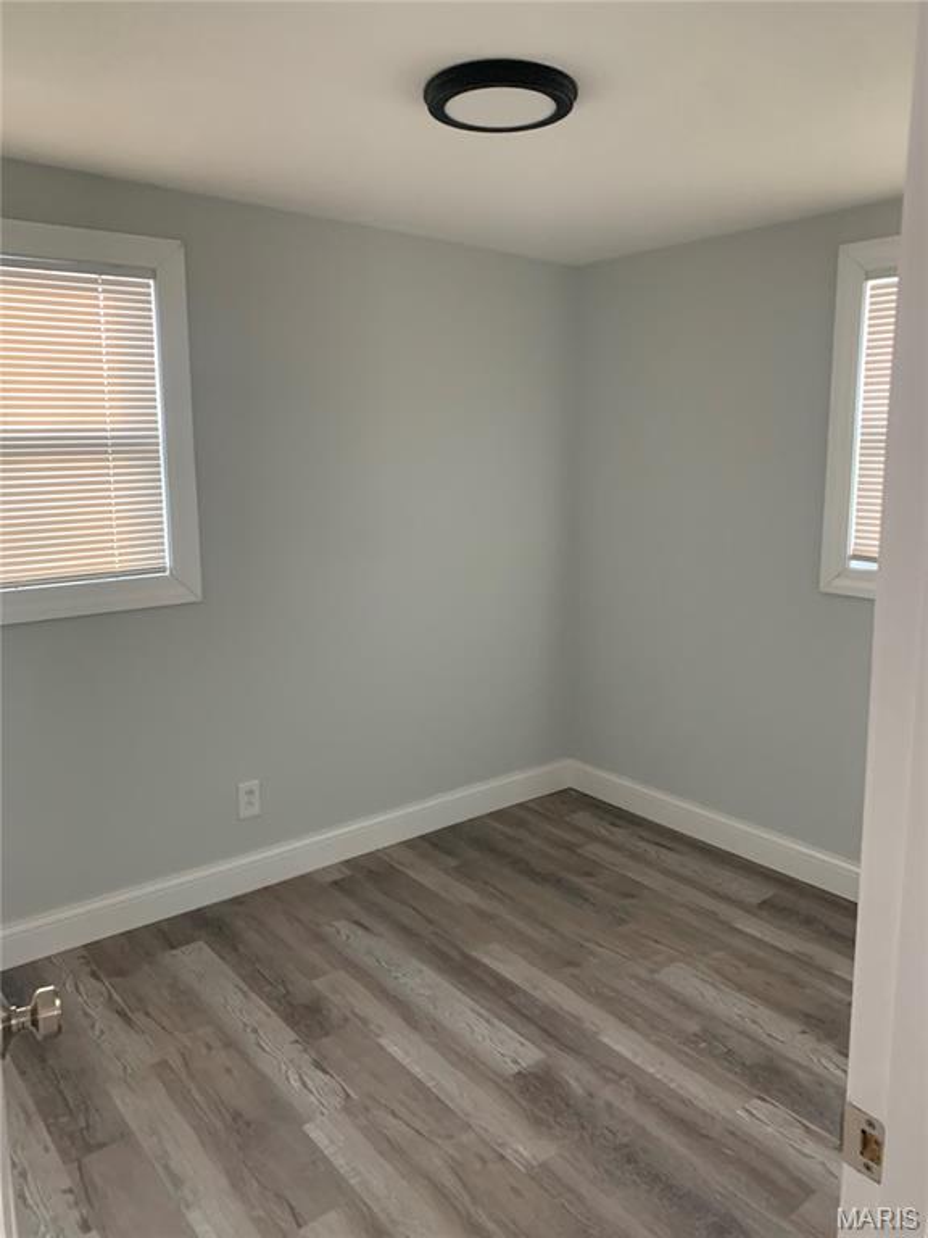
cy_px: 619
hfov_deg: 53.1
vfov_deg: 67.3
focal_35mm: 26
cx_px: 464
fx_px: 929
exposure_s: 1/60
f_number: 1.8
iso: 400
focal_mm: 4.25
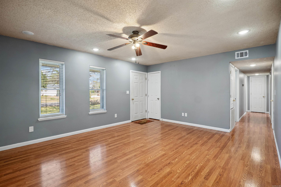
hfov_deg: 96.7
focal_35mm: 16
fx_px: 125
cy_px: 94
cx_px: 140
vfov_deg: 73.7
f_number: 5.6
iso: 1250
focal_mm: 16
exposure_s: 1/60
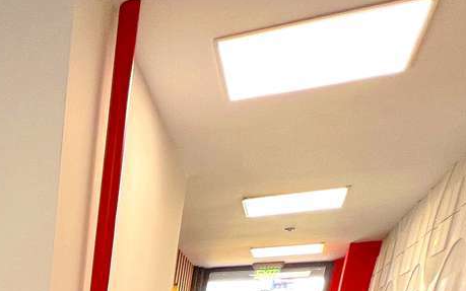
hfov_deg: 34.3
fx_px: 572
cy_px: 550
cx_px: -111
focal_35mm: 45
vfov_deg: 19.5
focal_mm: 1.57
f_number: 1.8
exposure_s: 1/100
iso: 80
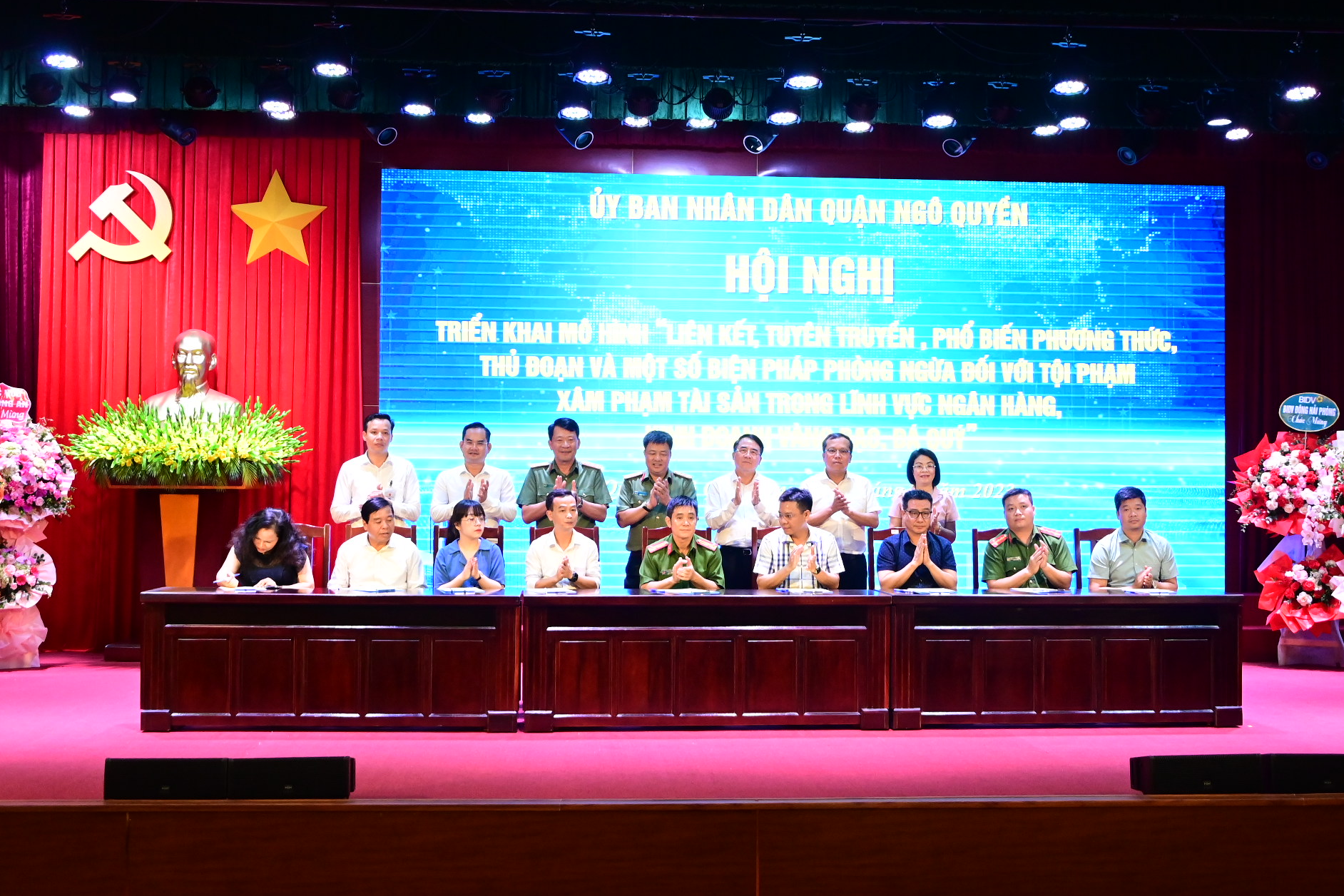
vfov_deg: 28.6
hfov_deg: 41.9
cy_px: 431
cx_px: 696
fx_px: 1755
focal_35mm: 47
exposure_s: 1/200
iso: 4000
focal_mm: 30
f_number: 5.6
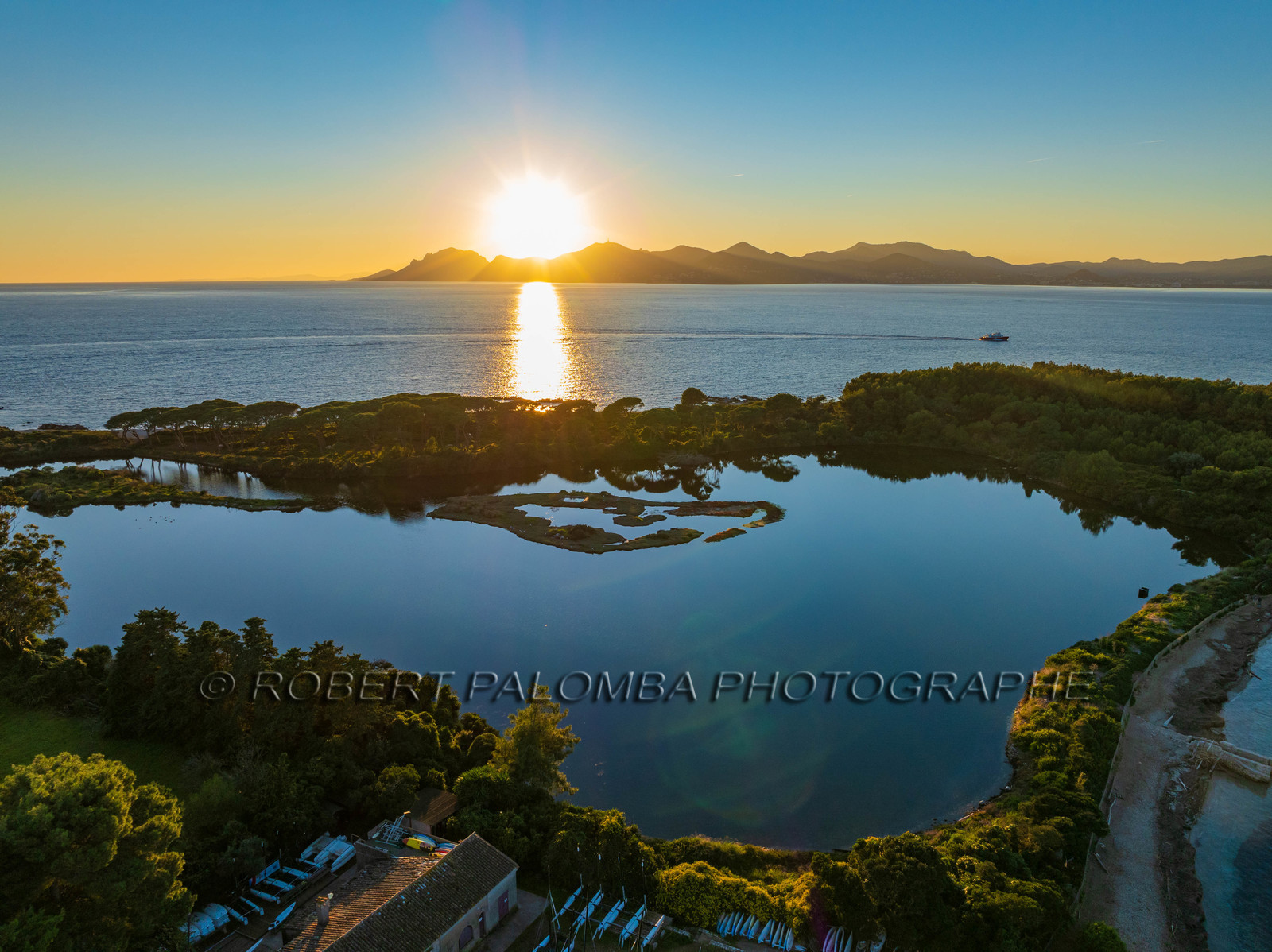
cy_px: 476
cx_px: 636
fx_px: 881
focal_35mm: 24
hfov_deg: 71.6
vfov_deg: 56.8
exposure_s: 1/120
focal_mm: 12.3
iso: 100
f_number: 9
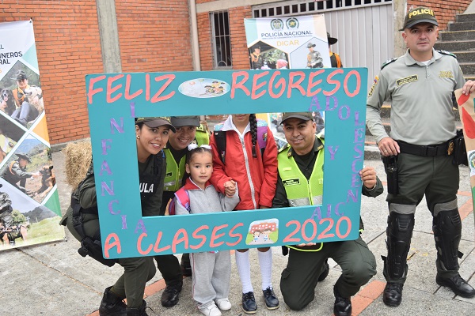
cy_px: 158
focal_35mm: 38
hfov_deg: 51.3
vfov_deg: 35.5
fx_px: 495
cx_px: 238
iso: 400
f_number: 4.5
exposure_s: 1/80
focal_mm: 25
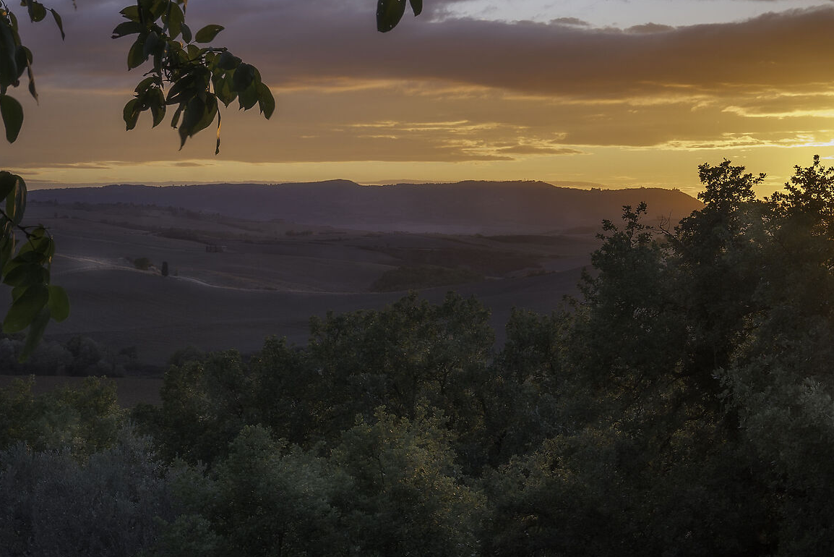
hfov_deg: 25.7
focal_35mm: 79
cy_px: 155
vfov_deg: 17.2
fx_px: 1831
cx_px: 424
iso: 100
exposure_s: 1/40
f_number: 8
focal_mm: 38
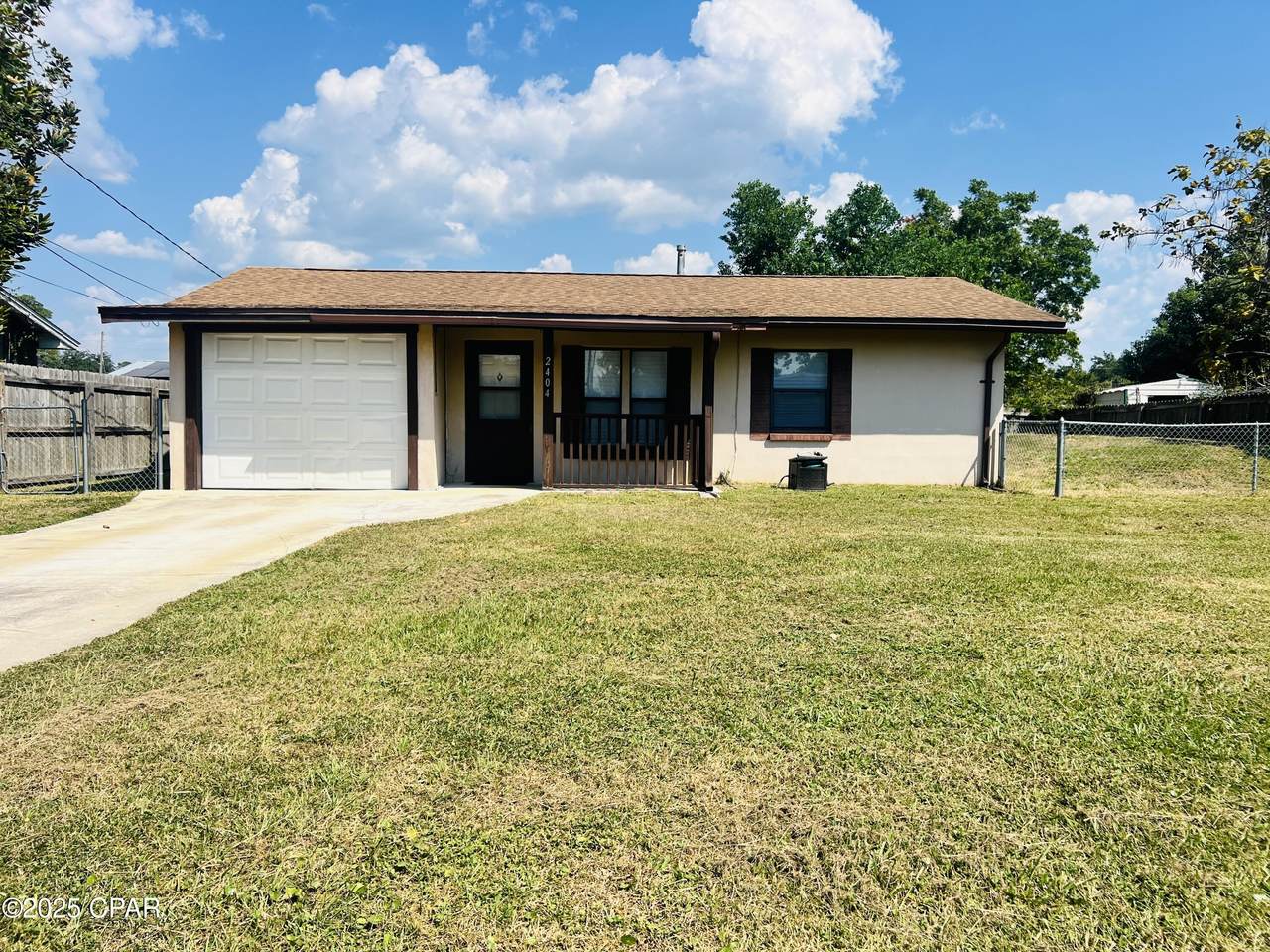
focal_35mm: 26
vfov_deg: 53.1
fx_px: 954
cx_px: 635
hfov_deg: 67.3
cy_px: 476
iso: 50
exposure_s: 1/5587
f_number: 1.5
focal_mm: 5.7
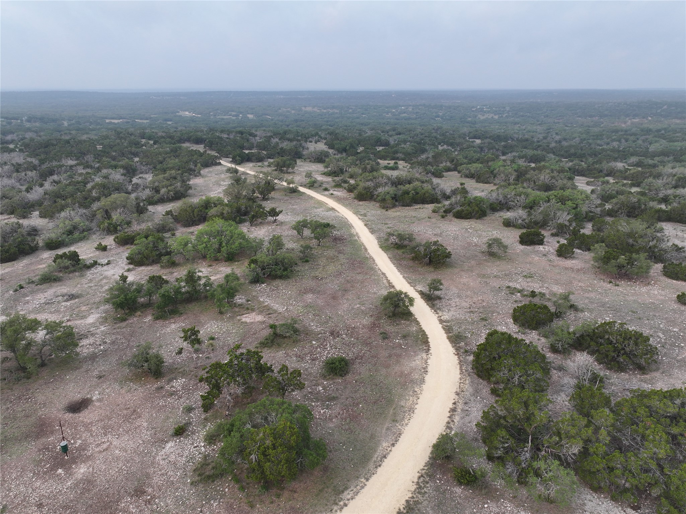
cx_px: 343
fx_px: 475
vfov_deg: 56.8
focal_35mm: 24
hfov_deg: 71.6
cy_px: 257
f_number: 2.8
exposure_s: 1/400
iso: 110
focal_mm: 12.29
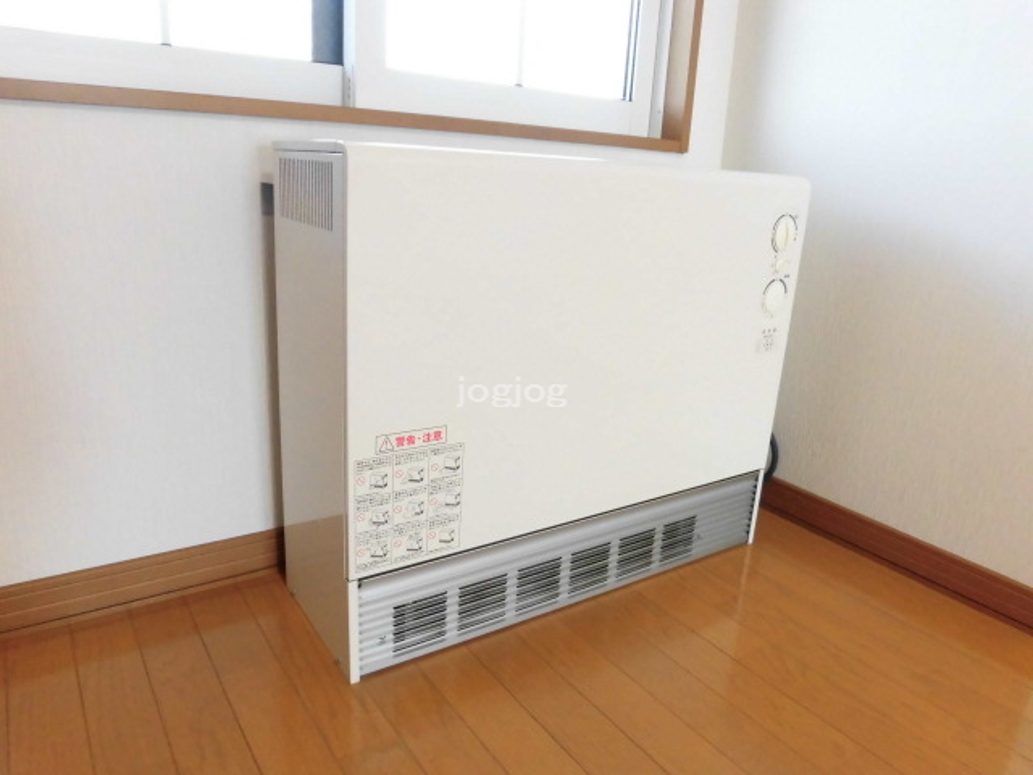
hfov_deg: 71.6
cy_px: 388
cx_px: 516
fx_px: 716
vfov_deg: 56.8
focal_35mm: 24
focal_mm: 4.3
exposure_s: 1/40
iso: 320
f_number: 3.1
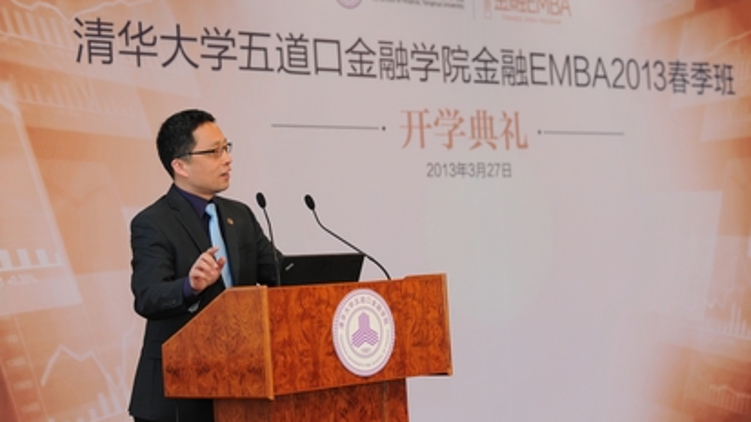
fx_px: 1672
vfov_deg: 14.4
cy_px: 183
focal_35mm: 84
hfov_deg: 25.3
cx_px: 370
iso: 1250
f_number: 3.2
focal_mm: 78
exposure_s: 1/160
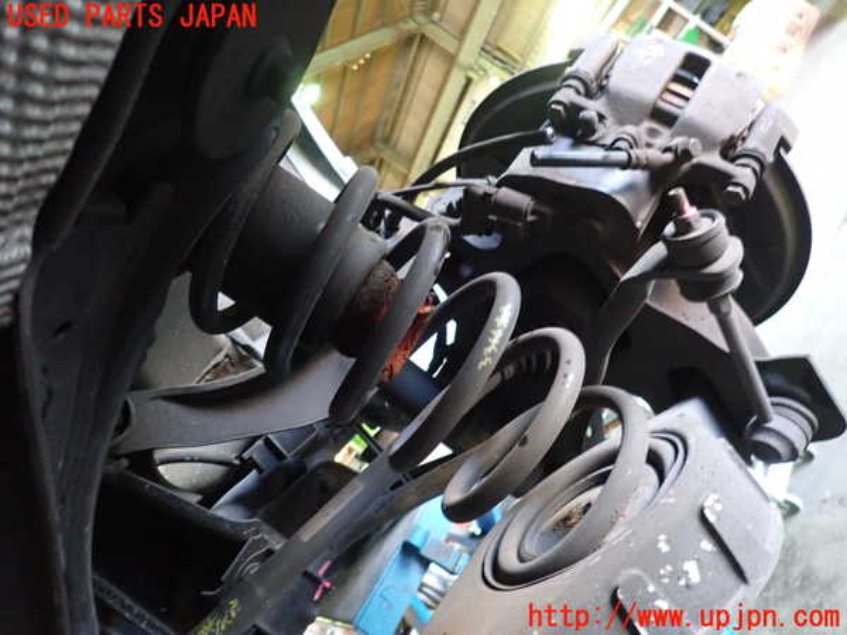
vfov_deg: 54.9
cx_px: 424
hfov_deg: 69.4
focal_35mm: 25
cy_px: 318
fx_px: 612
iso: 800
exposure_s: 1/25
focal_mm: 4.5
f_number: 2
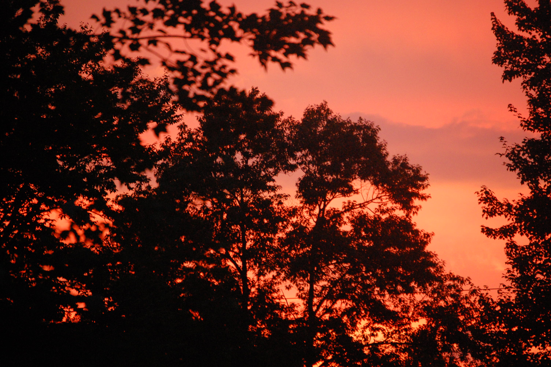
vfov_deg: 5.9
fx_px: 3555
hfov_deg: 8.9
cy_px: 184
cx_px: 276
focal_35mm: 232
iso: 1600
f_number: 5.3
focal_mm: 155
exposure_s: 1/25
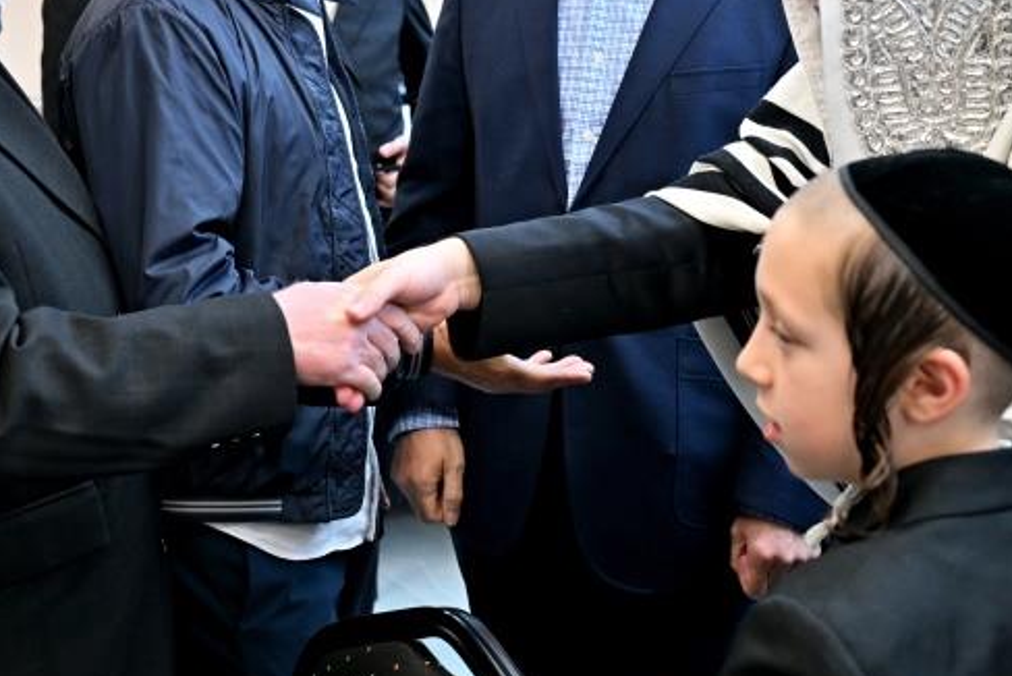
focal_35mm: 65
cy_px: 53
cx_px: 392
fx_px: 1828
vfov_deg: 20.5
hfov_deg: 30.8
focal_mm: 31
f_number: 4
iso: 500
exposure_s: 1/250
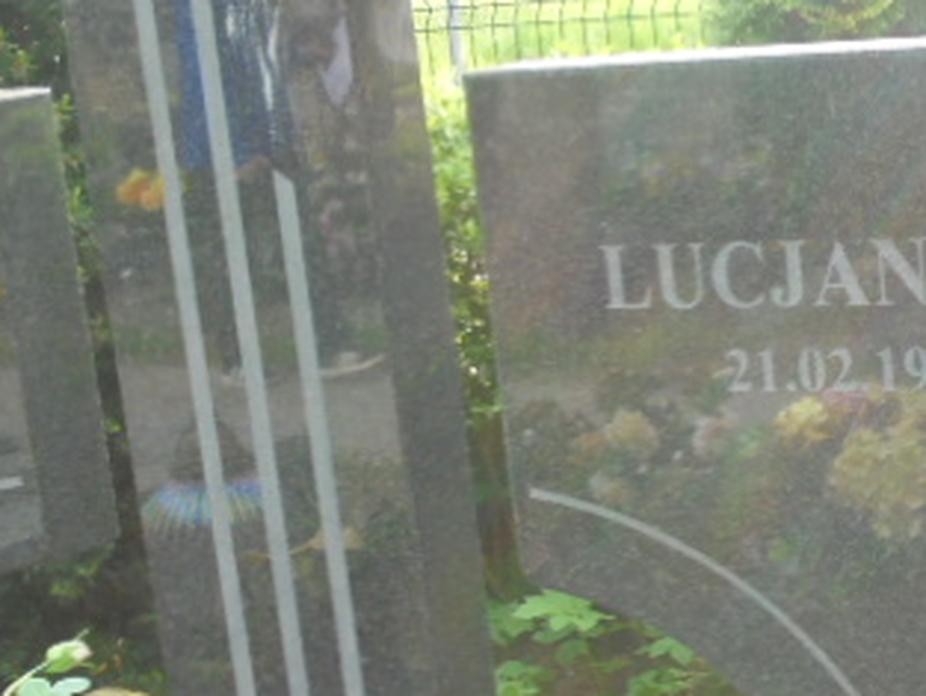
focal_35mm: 88
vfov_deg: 16.7
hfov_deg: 21.7
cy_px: 495
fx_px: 2355
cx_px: 858
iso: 160
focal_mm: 7.8
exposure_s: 1/30
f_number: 4.5
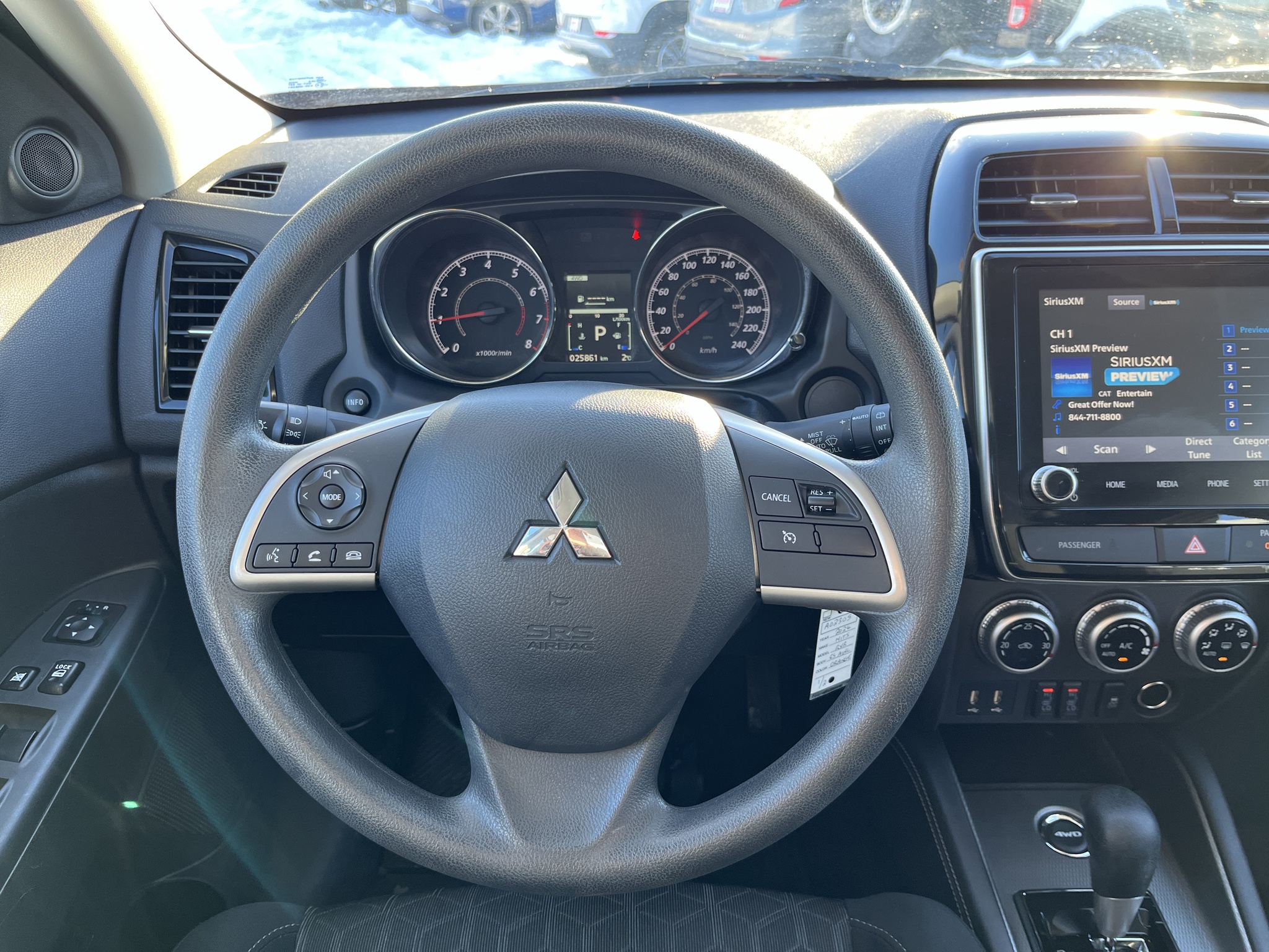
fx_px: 953
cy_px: 476
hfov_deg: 67.3
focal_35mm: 26
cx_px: 634
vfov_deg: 53.1
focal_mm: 5.1
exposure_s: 1/121
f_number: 1.6
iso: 80
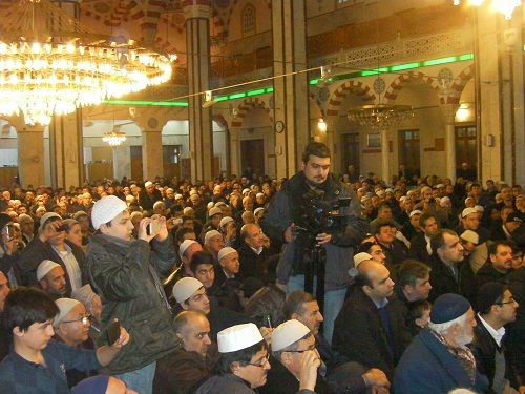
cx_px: 262
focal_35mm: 38
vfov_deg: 37.7
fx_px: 576
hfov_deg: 49.0
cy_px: 197
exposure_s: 1/30
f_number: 3.5
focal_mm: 6.8
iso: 800
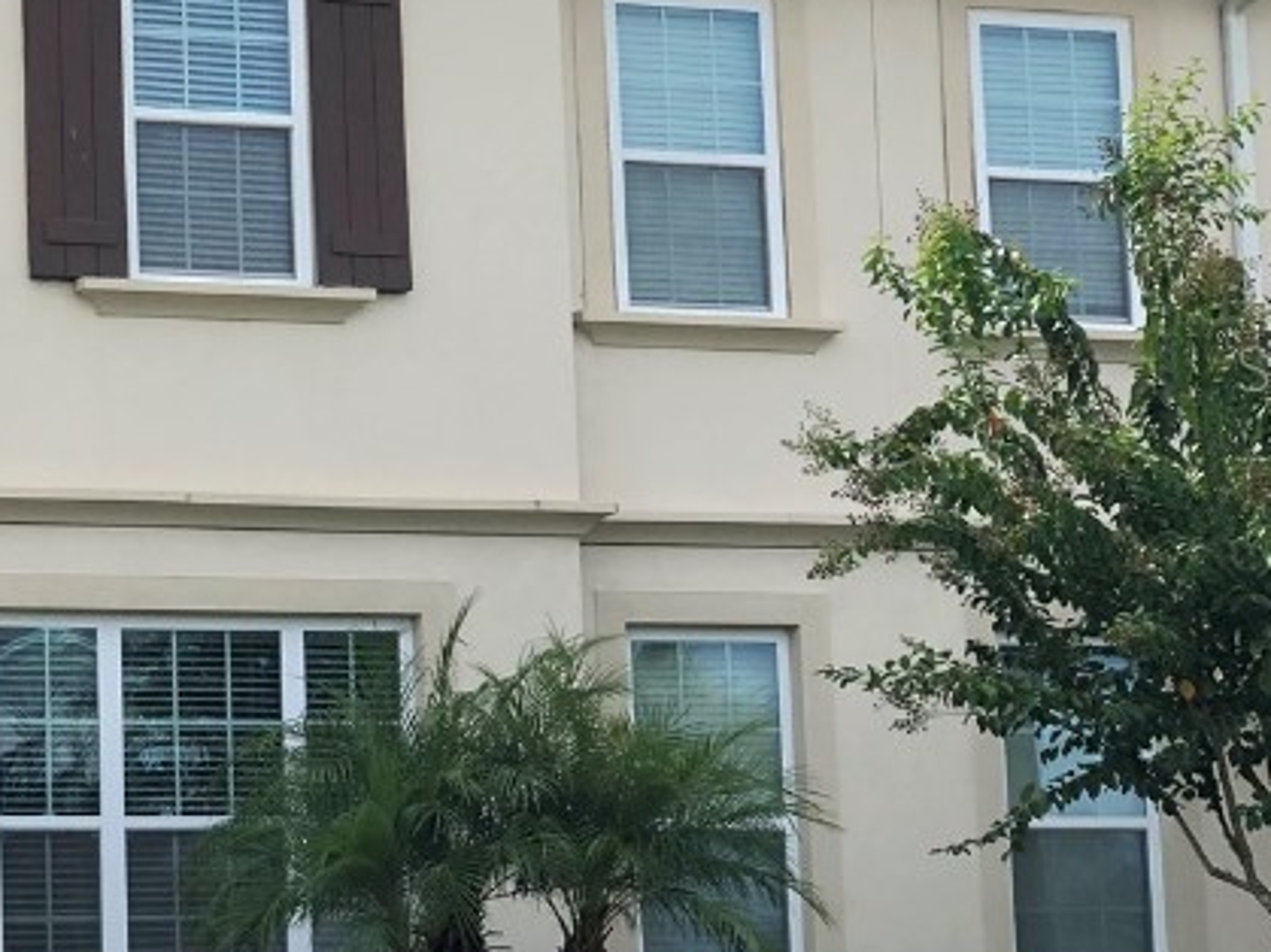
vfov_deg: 11.7
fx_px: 4662
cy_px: 367
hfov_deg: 15.2
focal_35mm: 127
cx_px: -30
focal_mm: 6
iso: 16
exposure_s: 1/1116
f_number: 2.4
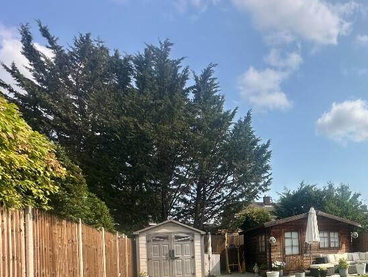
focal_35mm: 26
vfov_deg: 47.8
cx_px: 327
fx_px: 277
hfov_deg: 58.2
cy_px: 248
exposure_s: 1/1715
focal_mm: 2.22
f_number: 2.2
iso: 50
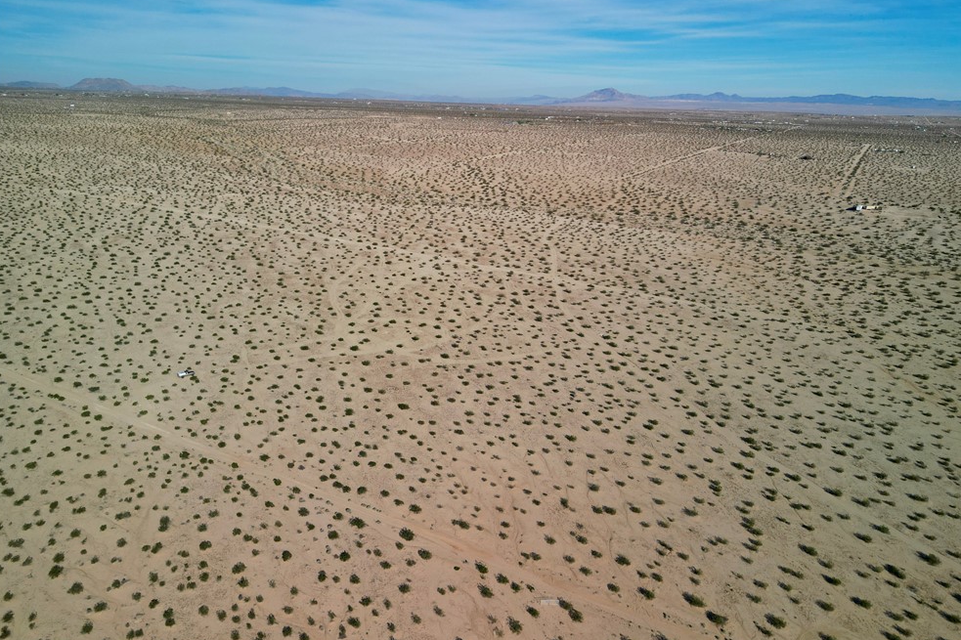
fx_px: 694
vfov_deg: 49.5
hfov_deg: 69.4
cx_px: 493
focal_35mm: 26
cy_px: 321
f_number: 1.7
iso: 100
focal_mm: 6.72
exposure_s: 1/500
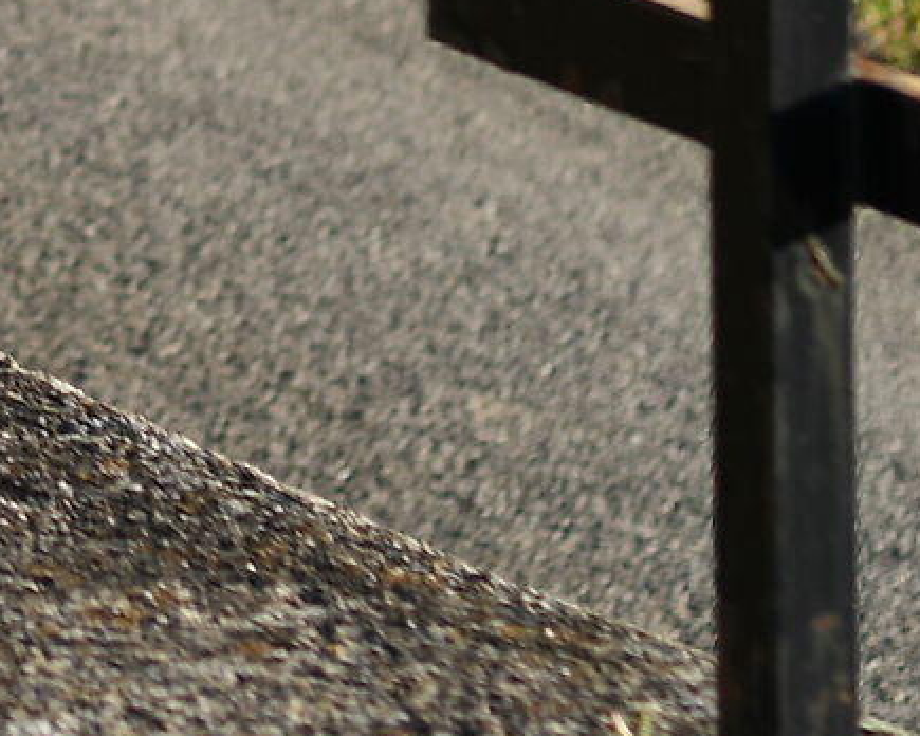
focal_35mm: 388
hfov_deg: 4.9
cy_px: -924
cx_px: -1269
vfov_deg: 3.9
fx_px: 10565
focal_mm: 50
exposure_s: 1/400
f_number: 2.8
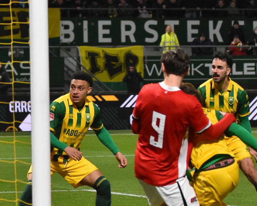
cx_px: 7
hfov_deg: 8.6
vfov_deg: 6.9
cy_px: 129
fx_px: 1697
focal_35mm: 223
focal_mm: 70
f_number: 2.8
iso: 4000
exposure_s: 1/640
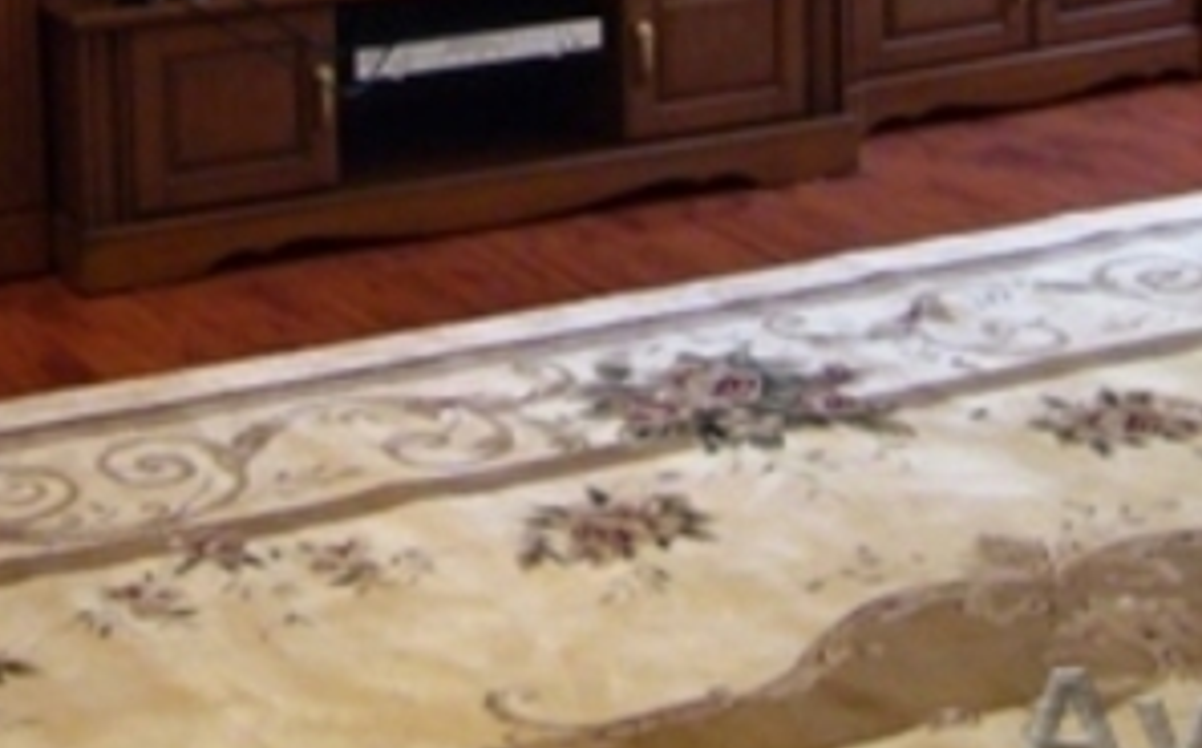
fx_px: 3273
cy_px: -396
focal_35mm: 100
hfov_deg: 20.8
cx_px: 425
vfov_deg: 12.4
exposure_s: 1/15
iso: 125
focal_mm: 5.8
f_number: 2.8
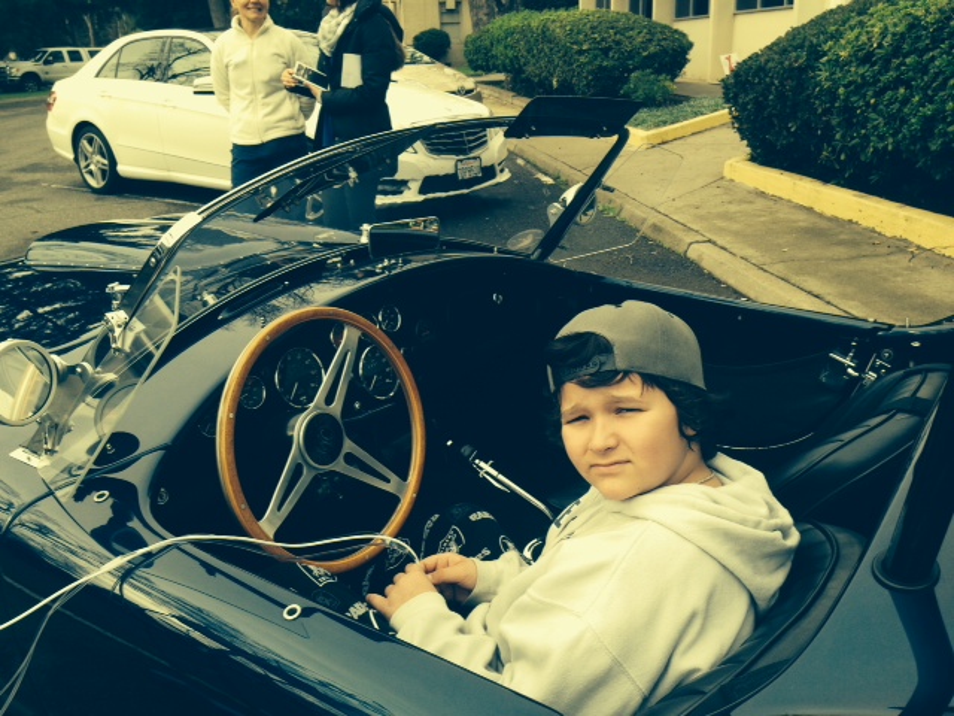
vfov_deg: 42.9
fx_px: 909
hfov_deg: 55.4
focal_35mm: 33
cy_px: 358
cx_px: 477
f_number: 2.4
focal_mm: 4.12
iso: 50
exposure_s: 1/463
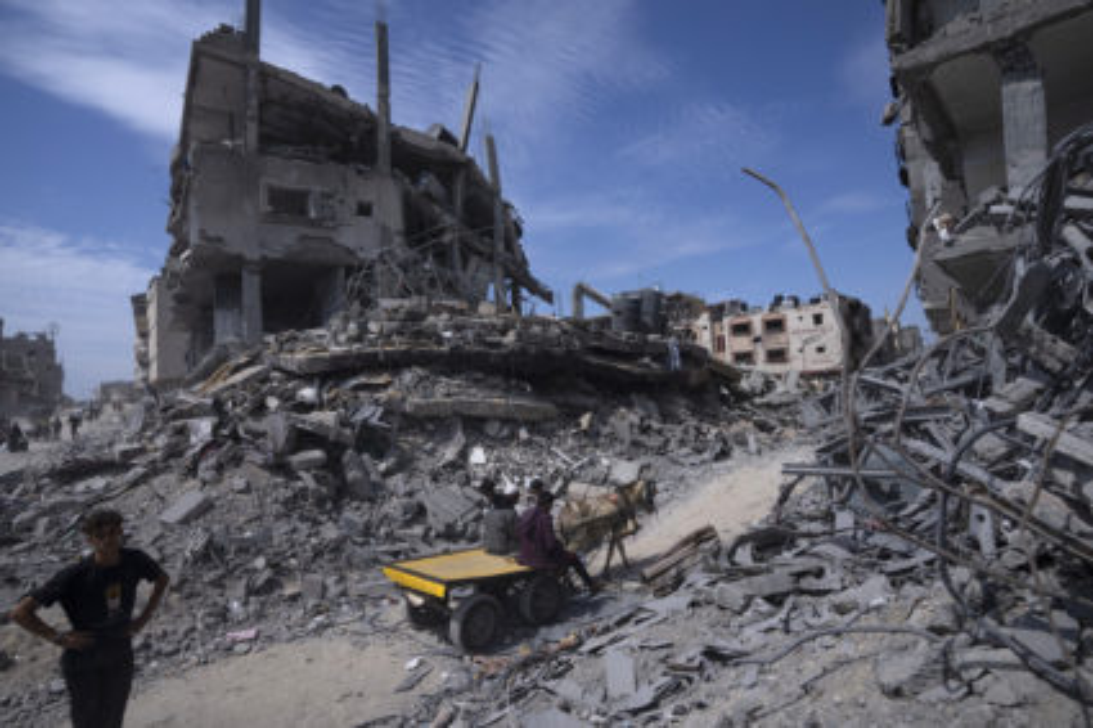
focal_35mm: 18
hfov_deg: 90.0
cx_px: 546
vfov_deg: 67.3
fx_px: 546
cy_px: 364
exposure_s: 1/8000
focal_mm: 18
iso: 320
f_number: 4.5
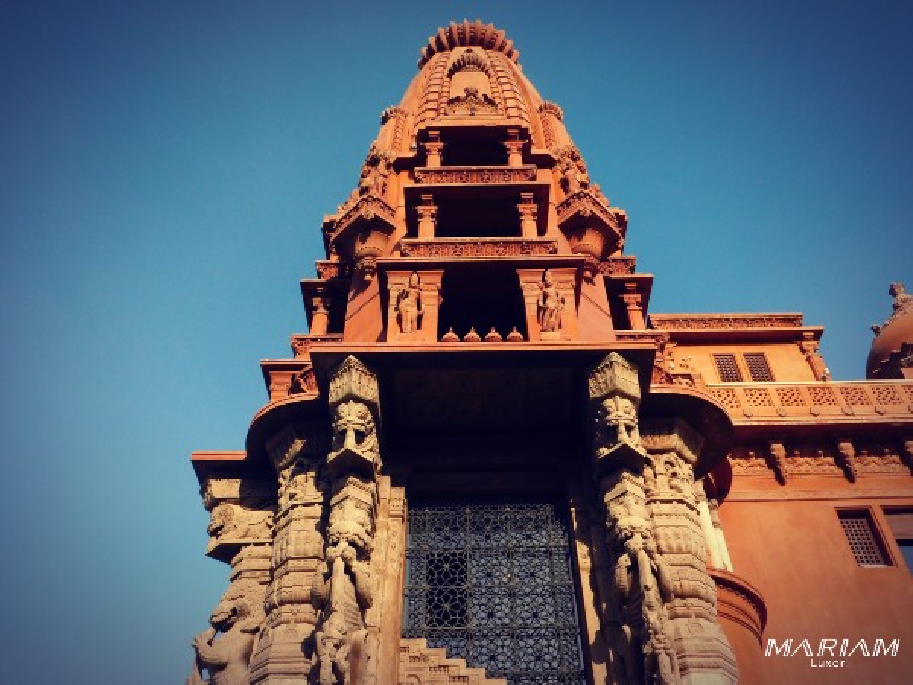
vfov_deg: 46.8
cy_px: 342
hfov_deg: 60.0
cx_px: 456
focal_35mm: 30
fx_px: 791
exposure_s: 1/1250
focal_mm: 5.3
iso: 125
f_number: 3.2
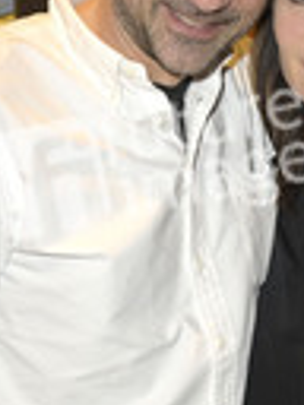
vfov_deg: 21.5
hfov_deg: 16.3
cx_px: 244
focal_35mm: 90
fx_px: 1054
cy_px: 323
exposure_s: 1/80
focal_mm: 30
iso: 2000
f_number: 5.6
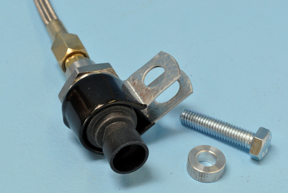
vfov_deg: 16.6
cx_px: 144
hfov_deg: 24.6
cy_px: 96
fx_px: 660
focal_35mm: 82
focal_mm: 55
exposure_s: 1/30
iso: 1600
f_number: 14
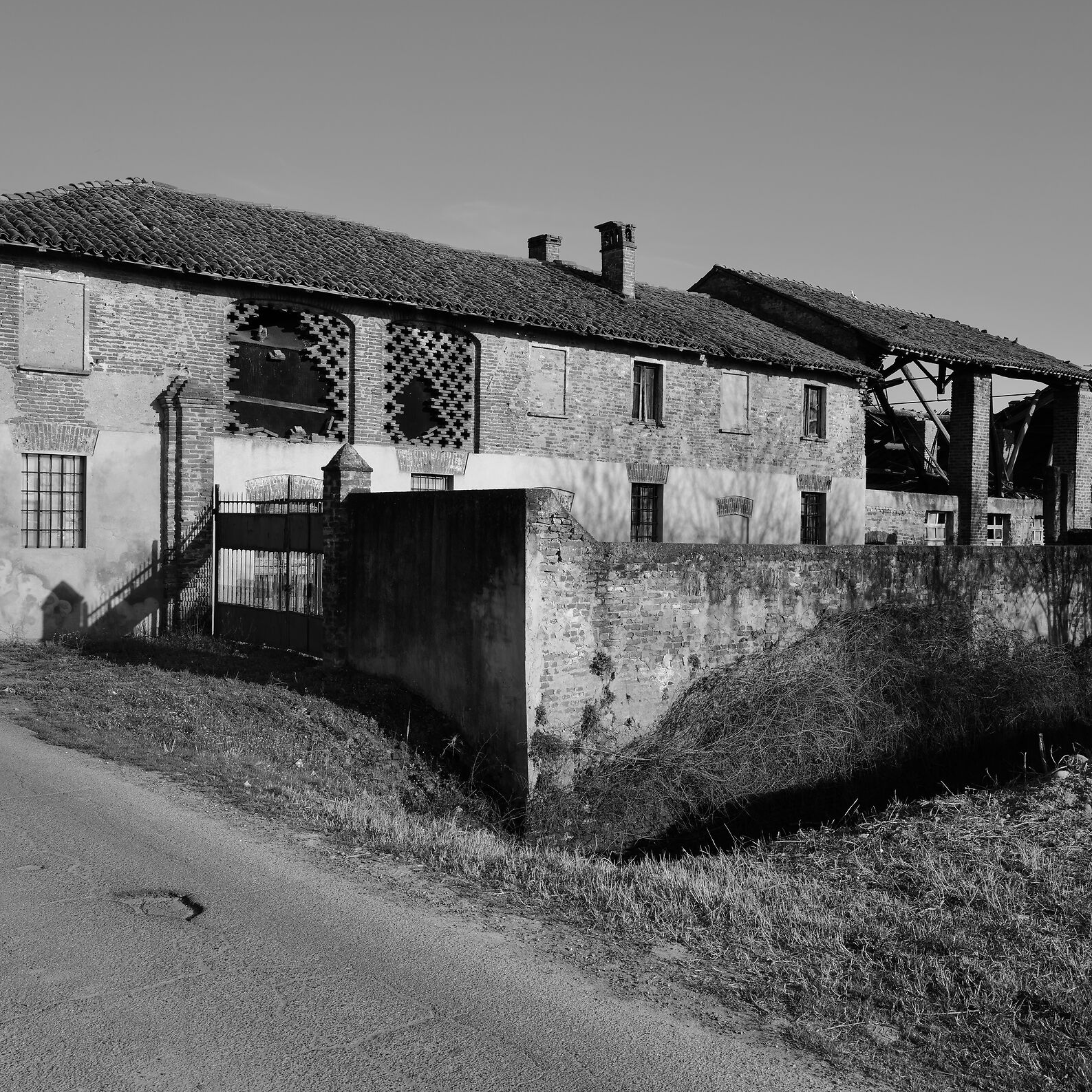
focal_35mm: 36
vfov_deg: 46.0
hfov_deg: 46.0
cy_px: 546
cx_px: 588
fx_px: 1285
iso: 100
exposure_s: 1/125
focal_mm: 28
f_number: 11
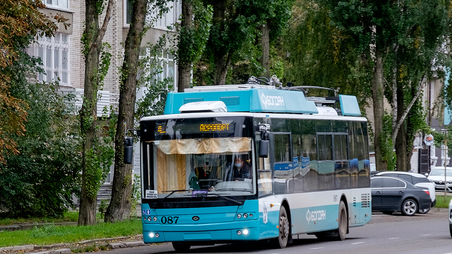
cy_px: 100
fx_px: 1941
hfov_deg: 13.3
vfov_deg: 7.5
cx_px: 253
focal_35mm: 162
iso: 1000
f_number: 5.3
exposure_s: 1/400
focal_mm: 78.7
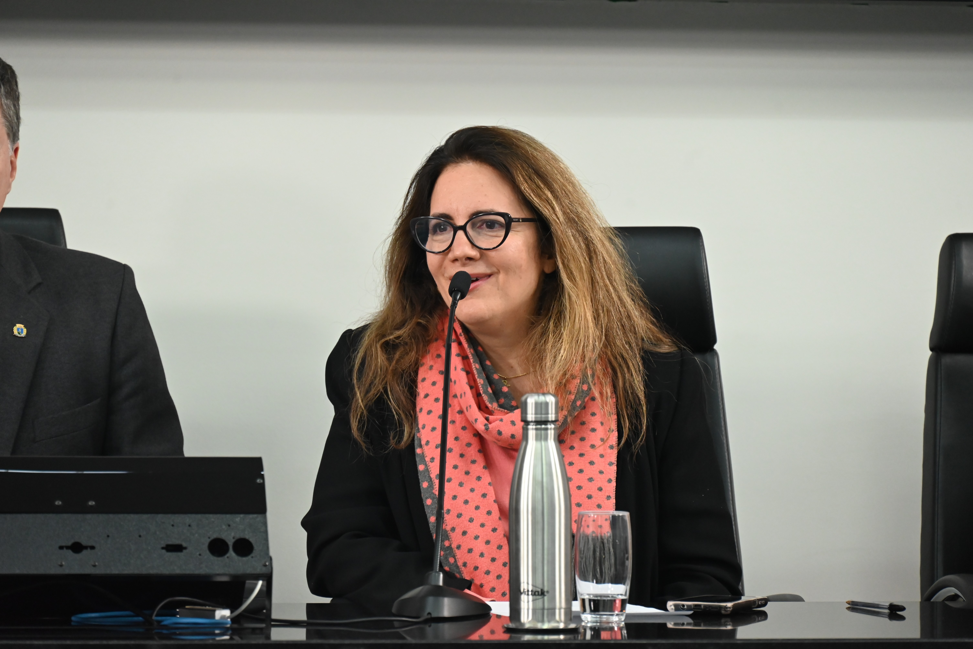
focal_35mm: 200
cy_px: 324
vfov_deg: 6.9
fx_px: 5407
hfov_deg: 10.3
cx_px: 486
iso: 3200
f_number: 6.3
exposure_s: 1/160
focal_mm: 200
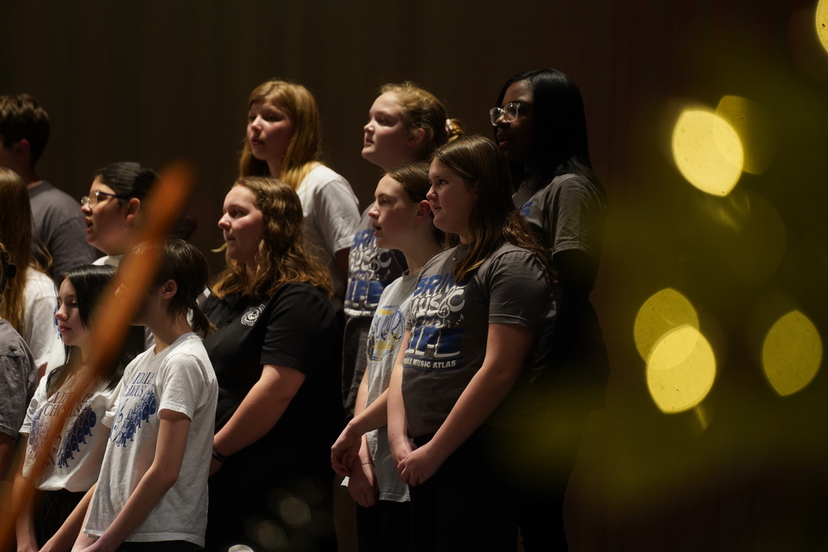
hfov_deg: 11.4
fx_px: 4140
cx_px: 414
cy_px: 276
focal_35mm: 180
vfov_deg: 7.6
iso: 1000
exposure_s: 1/250
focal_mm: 180
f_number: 2.8
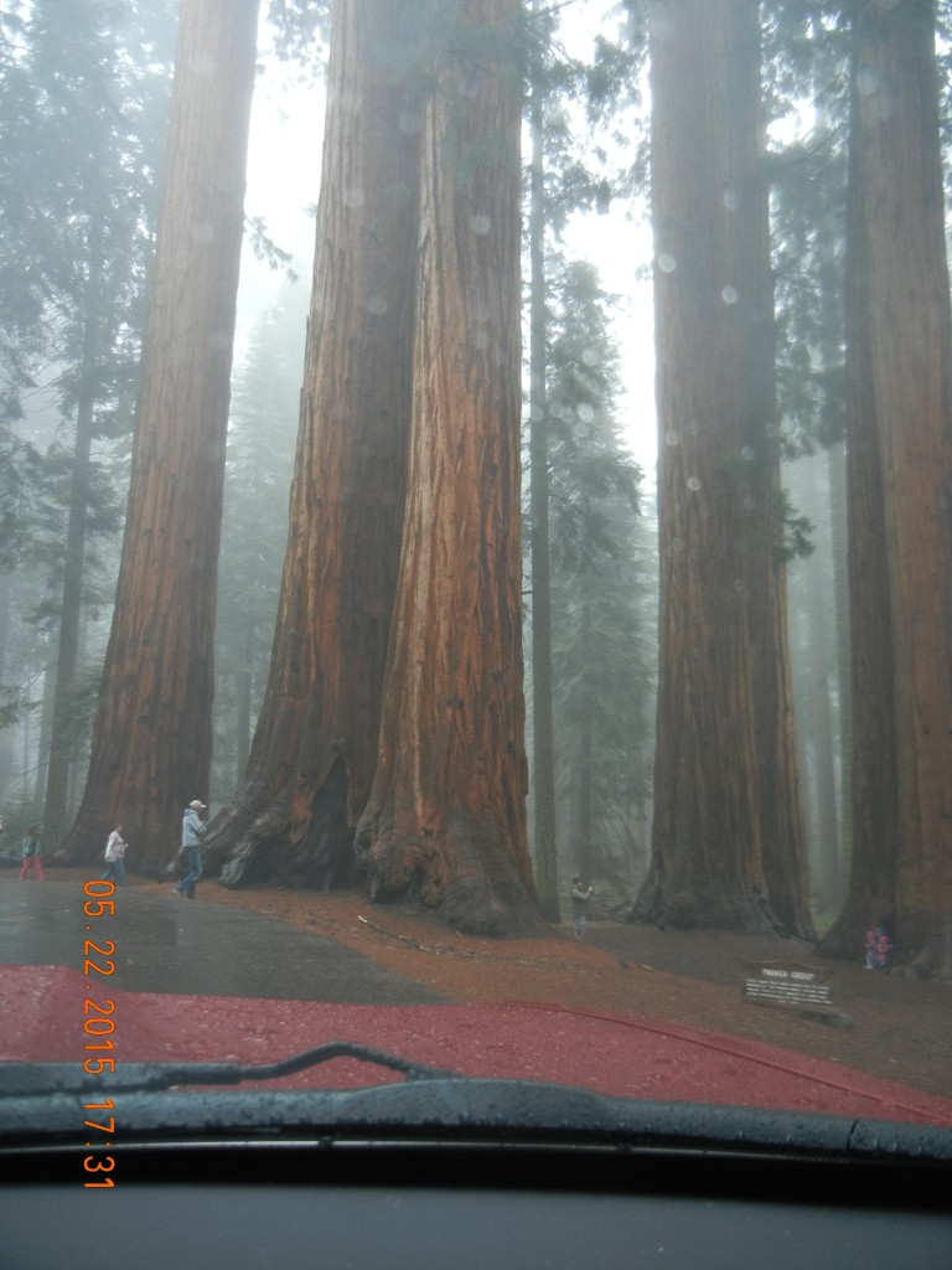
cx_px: 476
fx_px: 1100
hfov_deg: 46.8
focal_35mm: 30
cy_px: 635
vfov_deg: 60.0
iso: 160
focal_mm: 5.4
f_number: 3.5
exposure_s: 1/60
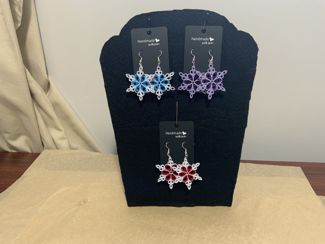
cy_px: 122
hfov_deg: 61.7
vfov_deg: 48.2
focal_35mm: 29
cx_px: 162
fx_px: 272
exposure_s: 1/60
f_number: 1.8
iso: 200
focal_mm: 3
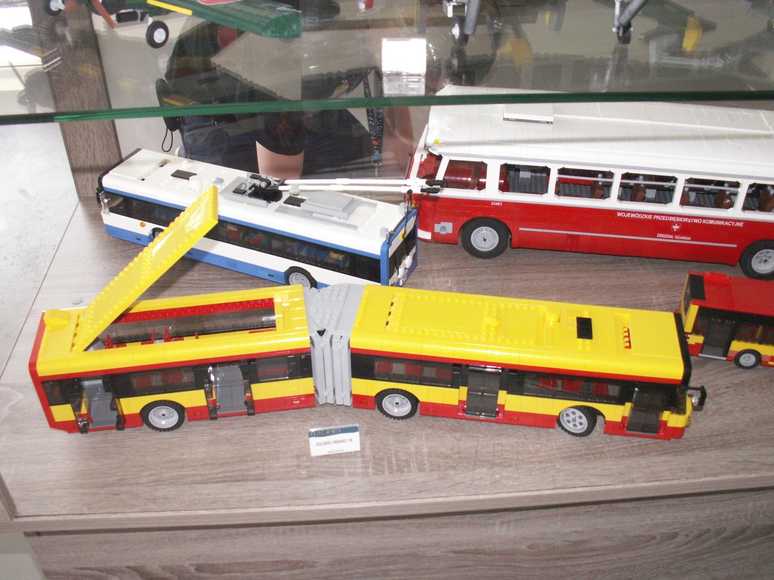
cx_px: 387
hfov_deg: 52.6
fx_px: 783
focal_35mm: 35
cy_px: 290
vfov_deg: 40.7
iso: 160
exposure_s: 1/60
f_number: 2.8
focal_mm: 5.86
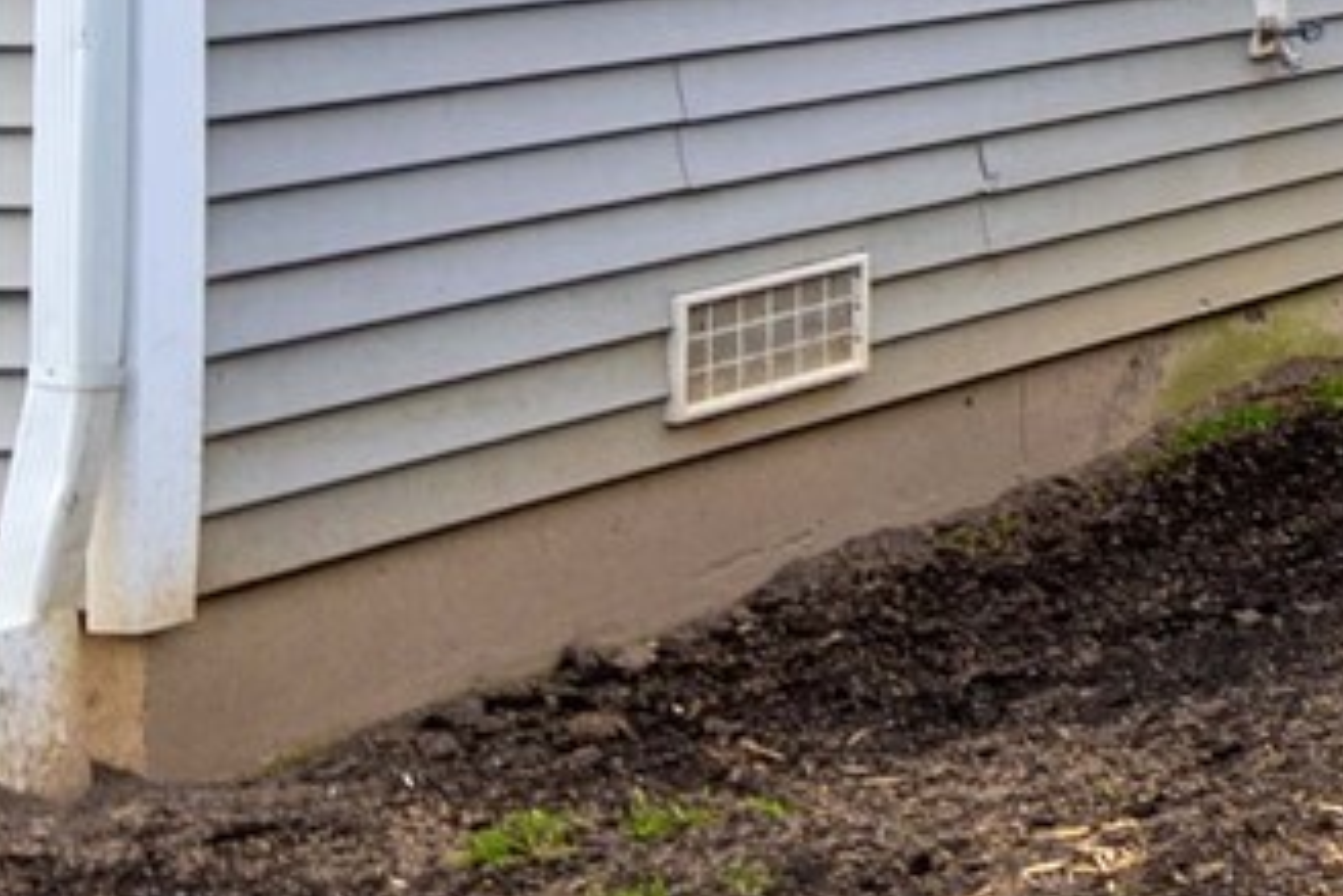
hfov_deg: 13.6
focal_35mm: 93
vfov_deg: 14.3
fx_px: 3471
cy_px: -180
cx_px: 3450
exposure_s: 1/30
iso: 80
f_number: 7.1
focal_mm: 18
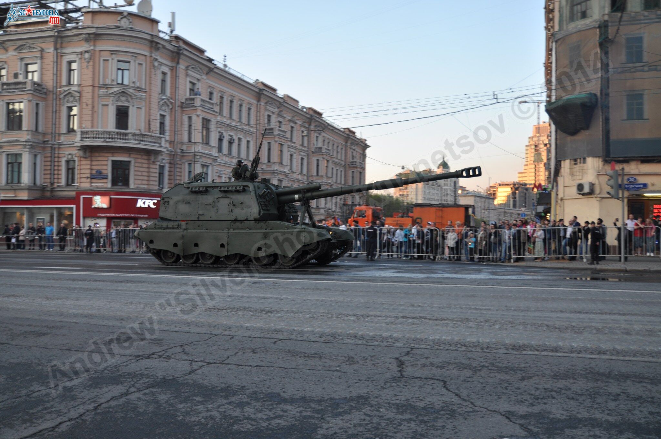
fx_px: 605
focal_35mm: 33
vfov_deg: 39.9
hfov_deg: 57.3
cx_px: 330
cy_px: 220
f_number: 2.8
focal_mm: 22
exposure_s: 1/160
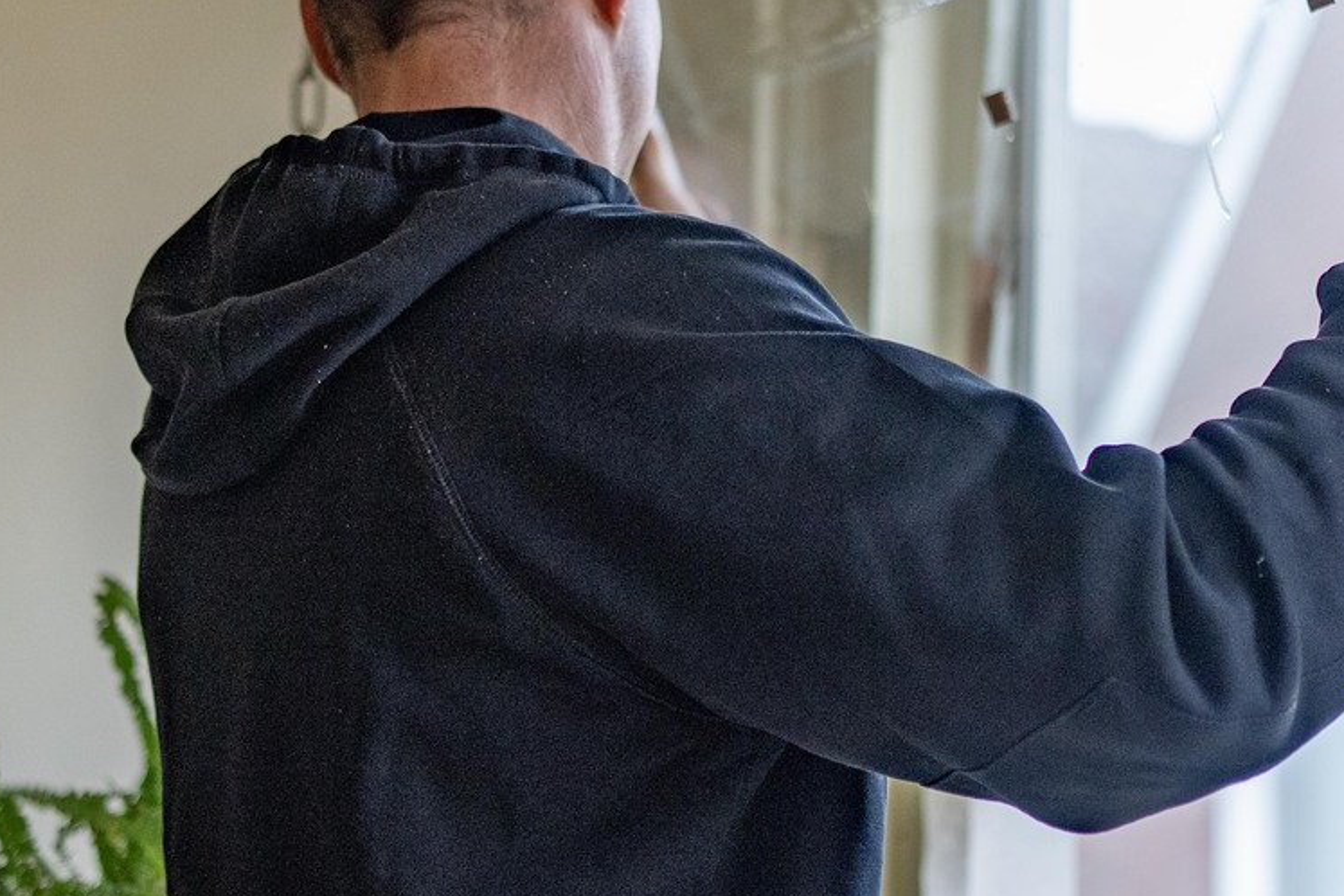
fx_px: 4480
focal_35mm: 120
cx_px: 786
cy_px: 339
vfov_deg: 11.4
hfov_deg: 17.1
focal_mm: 35
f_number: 1.4
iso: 500
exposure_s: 1/1250
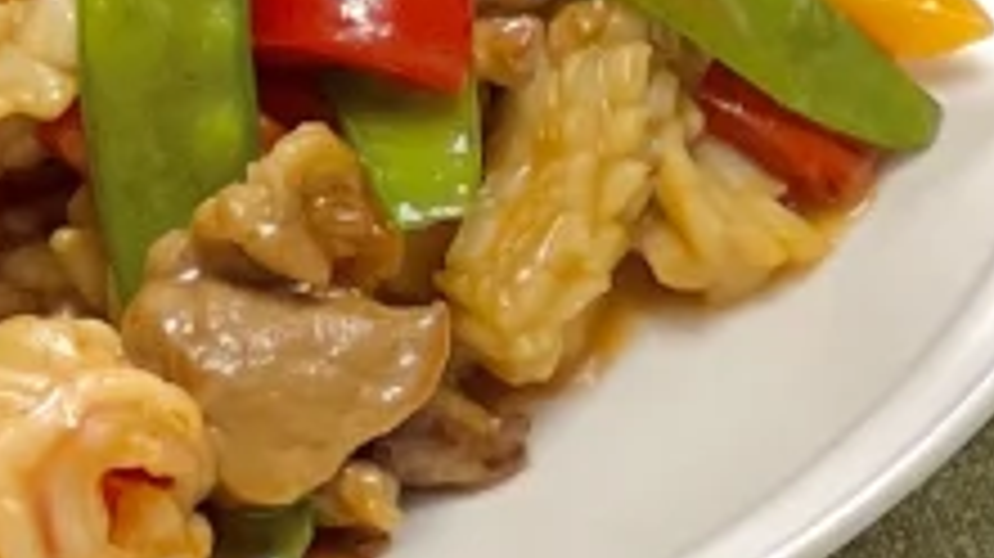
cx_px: 895
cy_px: -1148
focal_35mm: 547
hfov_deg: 3.9
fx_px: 14409
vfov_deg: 2.2
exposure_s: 1/40
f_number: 2.8
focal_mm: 9
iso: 200
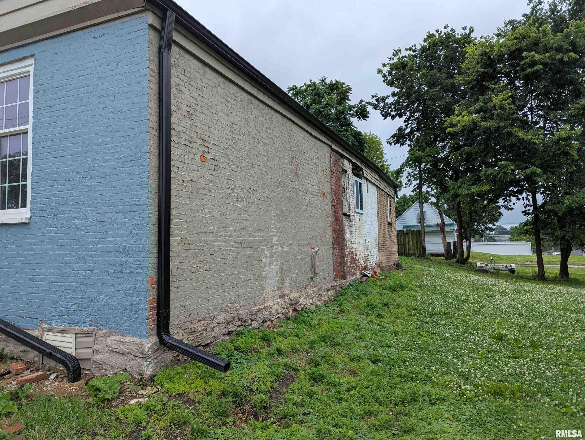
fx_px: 406
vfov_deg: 56.9
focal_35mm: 24
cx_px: 292
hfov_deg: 71.5
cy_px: 220
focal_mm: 6.81
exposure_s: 1/1984
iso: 42
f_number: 1.85
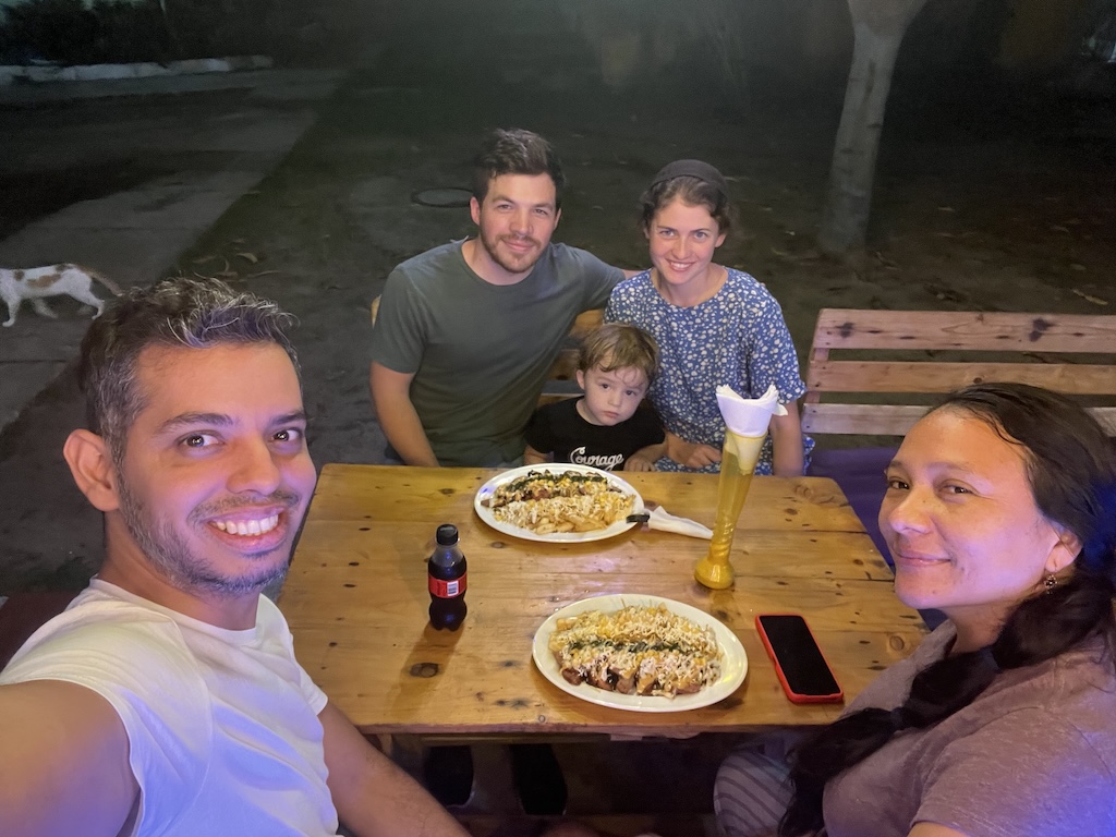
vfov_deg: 58.9
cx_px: 558
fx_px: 742
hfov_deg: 73.9
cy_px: 418
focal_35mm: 23
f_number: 2.2
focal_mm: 2.71
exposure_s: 1/30
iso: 500
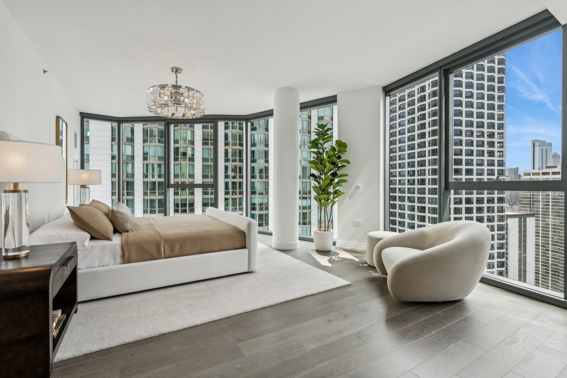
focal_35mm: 16
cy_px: 189
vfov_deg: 73.7
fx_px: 252
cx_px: 284
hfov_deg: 96.7
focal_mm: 16
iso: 320
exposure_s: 1/160
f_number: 7.1
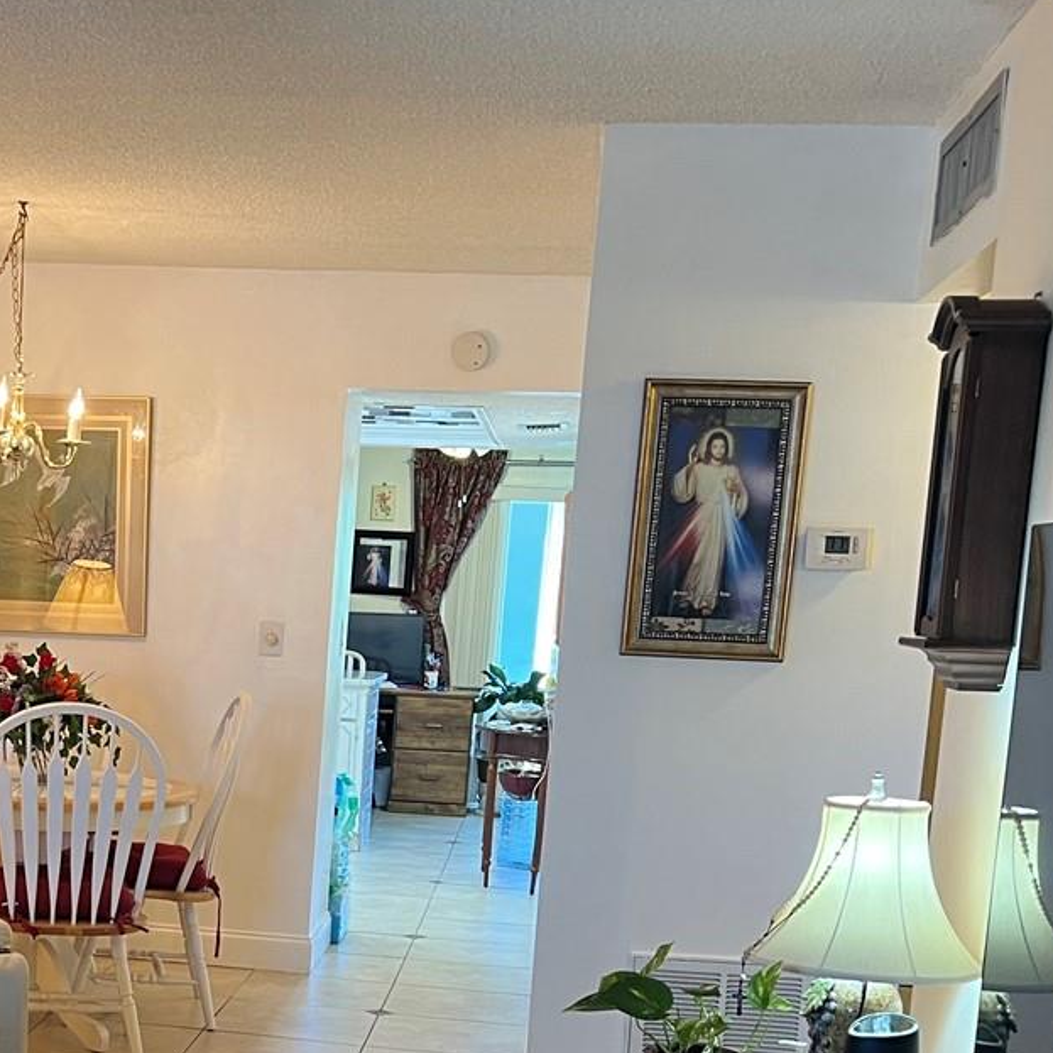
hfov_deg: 28.0
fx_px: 2031
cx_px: 105
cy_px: 940
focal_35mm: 59
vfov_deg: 28.0
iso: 80
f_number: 1.5
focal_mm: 5.7
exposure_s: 1/60
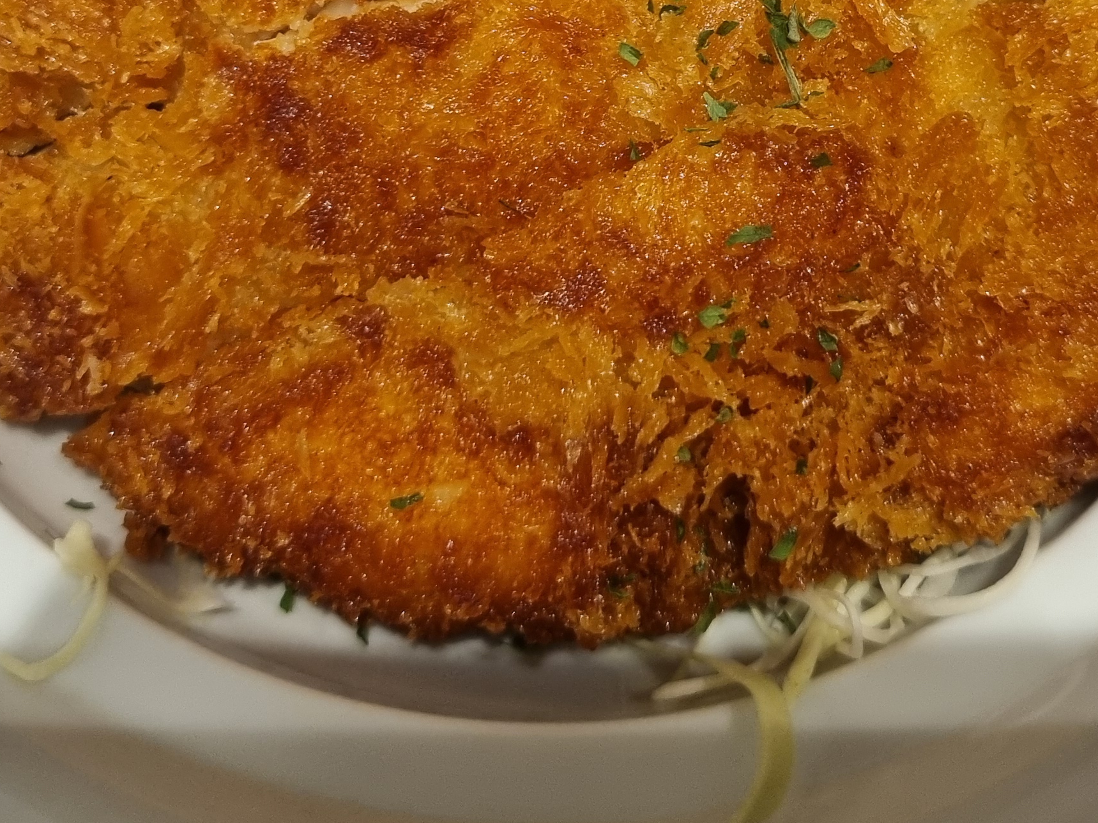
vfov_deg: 23.0
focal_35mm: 61
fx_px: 1935
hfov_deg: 31.6
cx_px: 635
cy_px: -8
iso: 250
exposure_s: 1/120
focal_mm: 5.4
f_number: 1.8
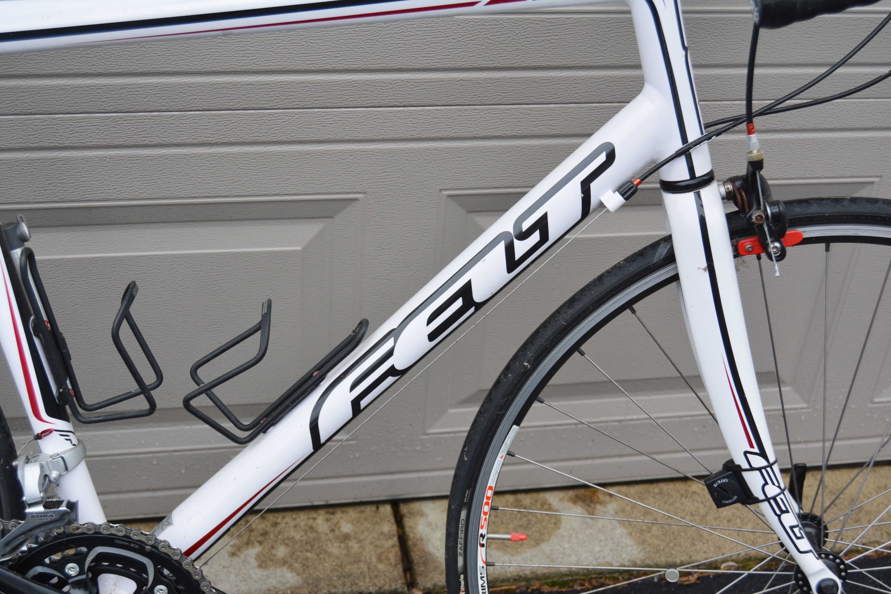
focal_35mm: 51
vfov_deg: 26.5
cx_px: 446
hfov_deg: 38.9
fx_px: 1262
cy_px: 297
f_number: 5.6
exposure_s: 1/125
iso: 200
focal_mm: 34
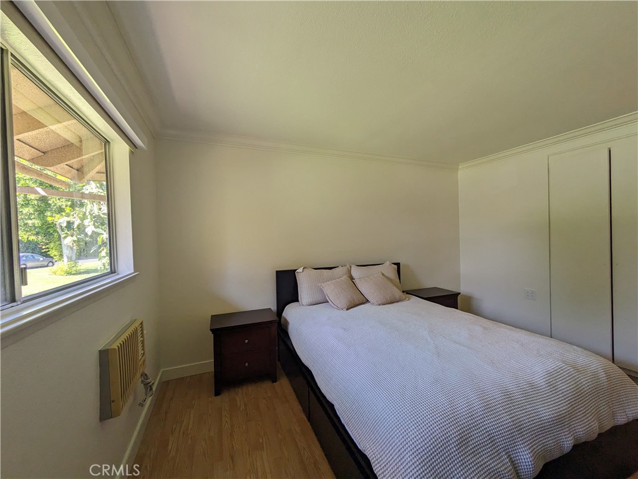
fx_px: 258
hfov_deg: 102.0
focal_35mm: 14
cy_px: 240
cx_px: 319
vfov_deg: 85.7
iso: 57
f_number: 2.2
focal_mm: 1.83
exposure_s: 1/120
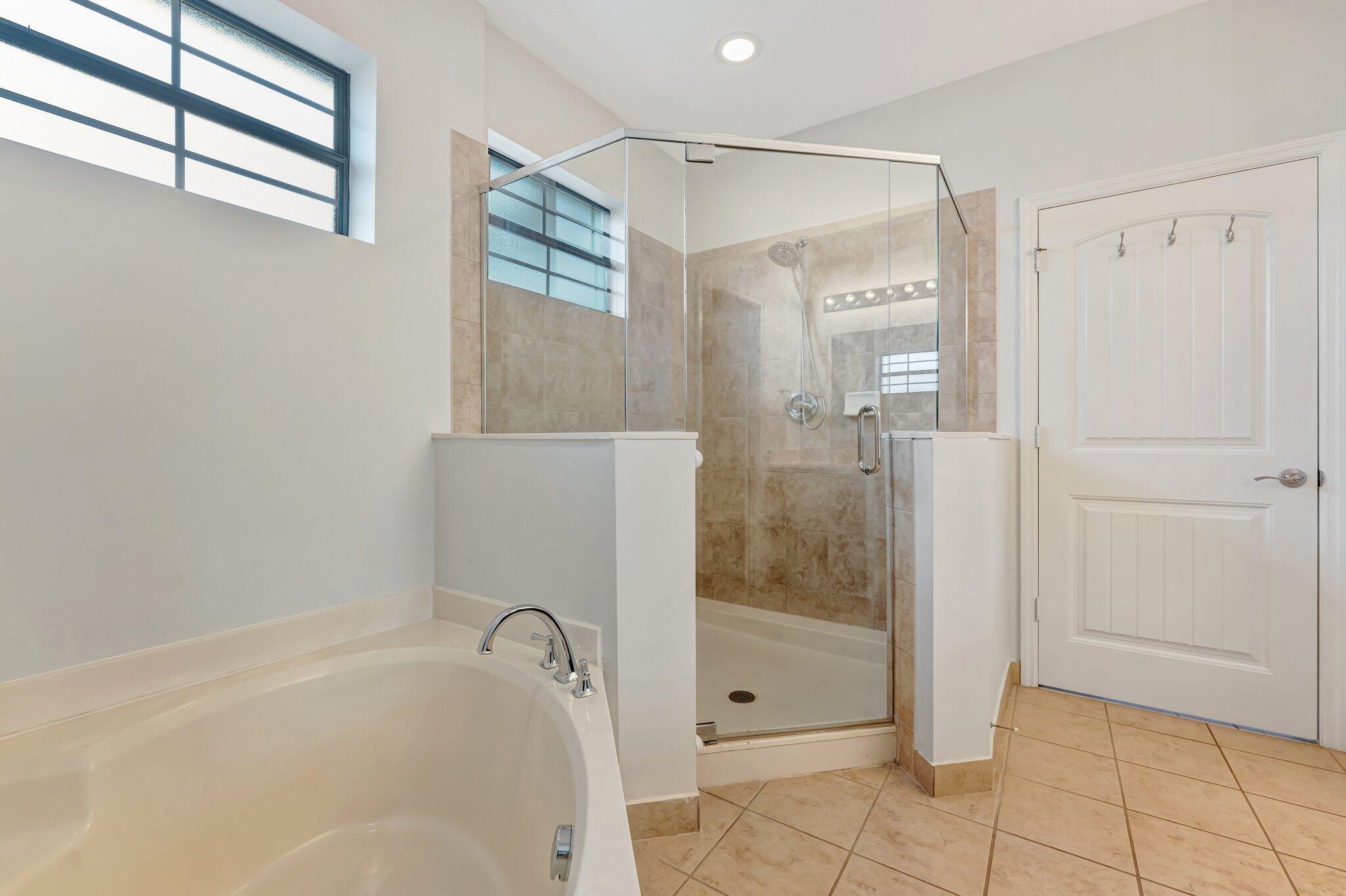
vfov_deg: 77.7
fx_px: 557
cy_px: 448
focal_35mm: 15
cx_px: 673
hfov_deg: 100.8
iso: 400
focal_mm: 14.9
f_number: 8
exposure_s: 1/3.33
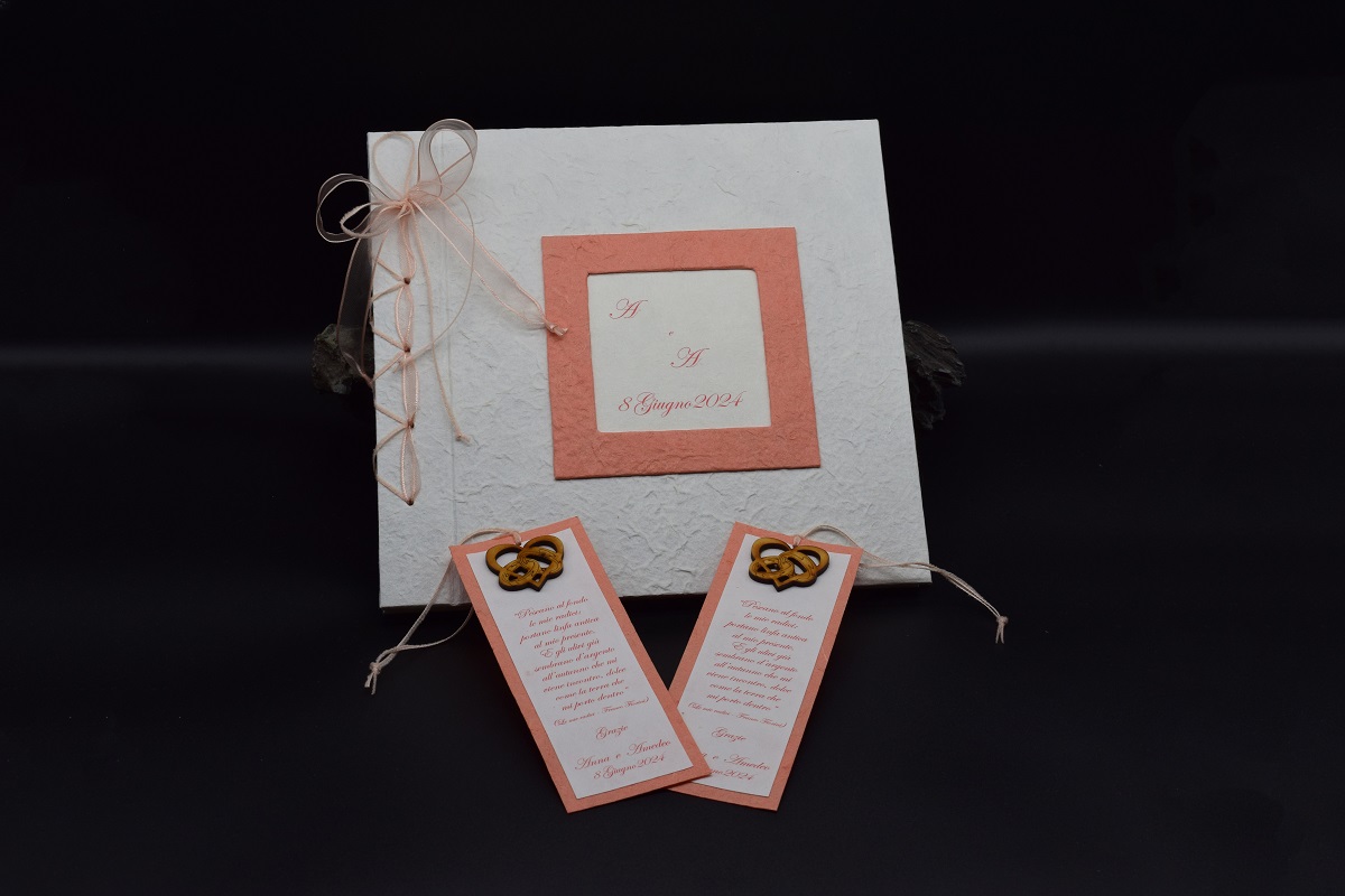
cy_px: 448
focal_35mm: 57
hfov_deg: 35.1
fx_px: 2129
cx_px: 672
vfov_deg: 23.8
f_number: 10
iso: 400
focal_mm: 38
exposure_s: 1/200
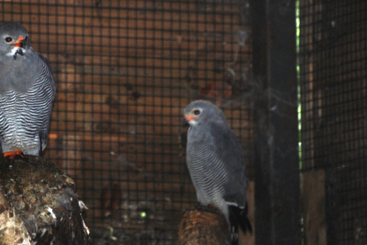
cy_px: 117
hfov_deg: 4.1
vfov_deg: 2.8
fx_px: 5092
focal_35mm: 499
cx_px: 111
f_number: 5.3
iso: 400
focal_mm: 220
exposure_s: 1/60
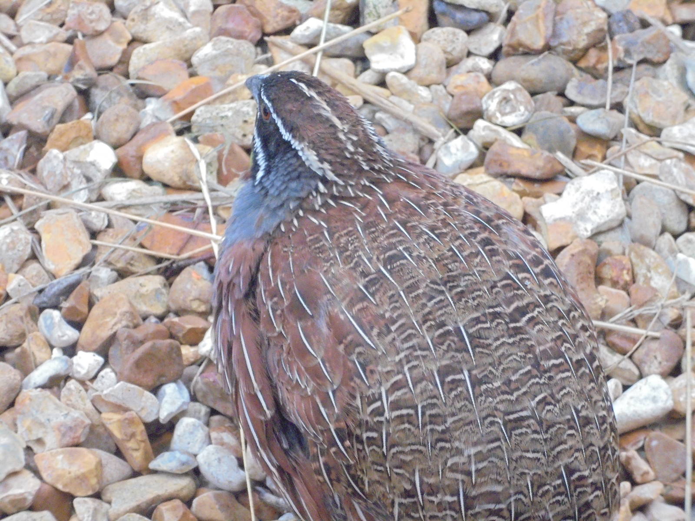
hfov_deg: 12.7
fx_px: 3132
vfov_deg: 9.5
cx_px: 348
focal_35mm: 156
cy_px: 260
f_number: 6.5
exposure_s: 1/100
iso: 800
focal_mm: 27.6
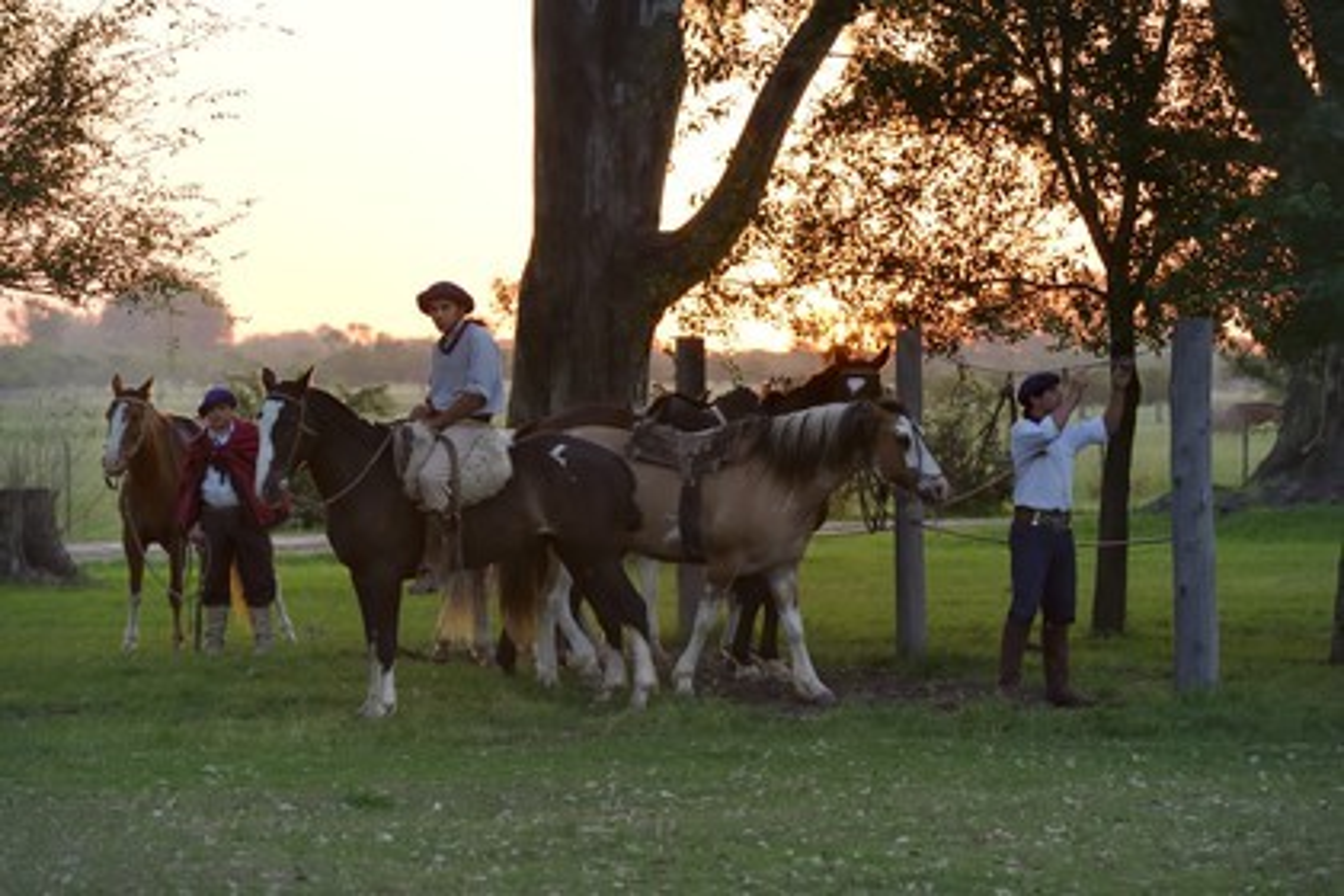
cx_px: 672
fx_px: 7466
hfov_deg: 10.3
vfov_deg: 6.9
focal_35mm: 200
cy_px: 448
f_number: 8
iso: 800
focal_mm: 200
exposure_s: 1/100
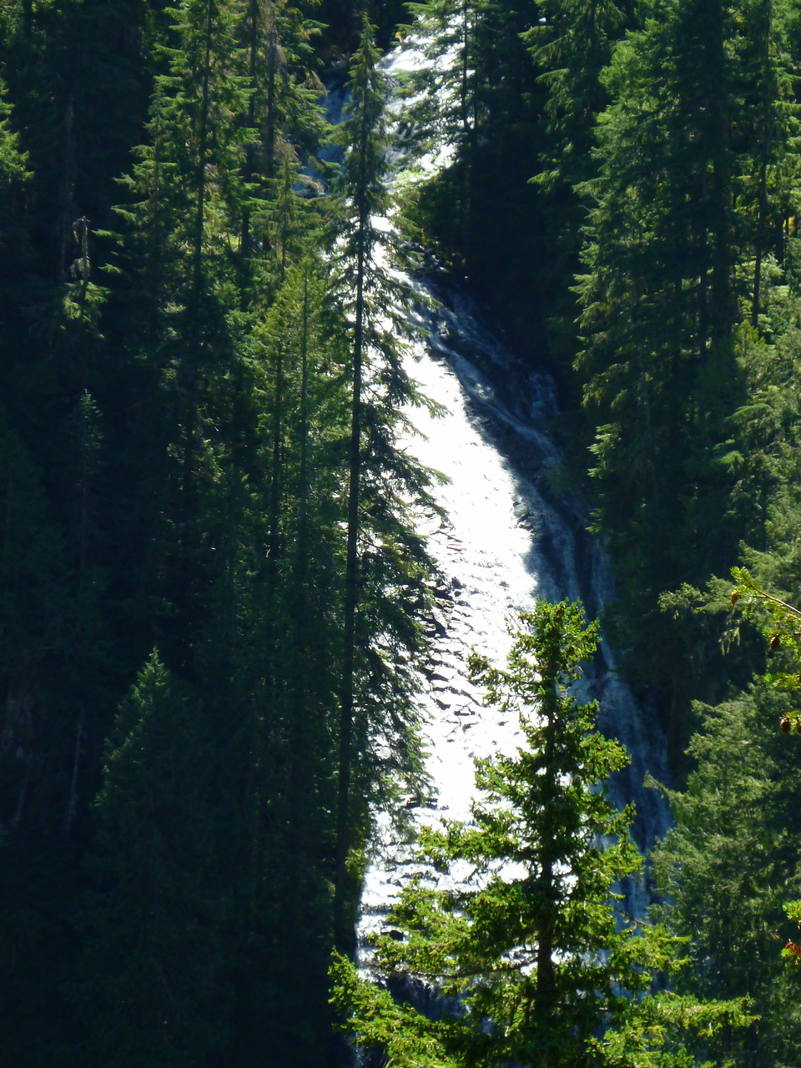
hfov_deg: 5.9
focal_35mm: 250
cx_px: 400
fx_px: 7713
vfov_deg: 7.9
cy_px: 534
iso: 160
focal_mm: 36
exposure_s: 1/125
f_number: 5.9
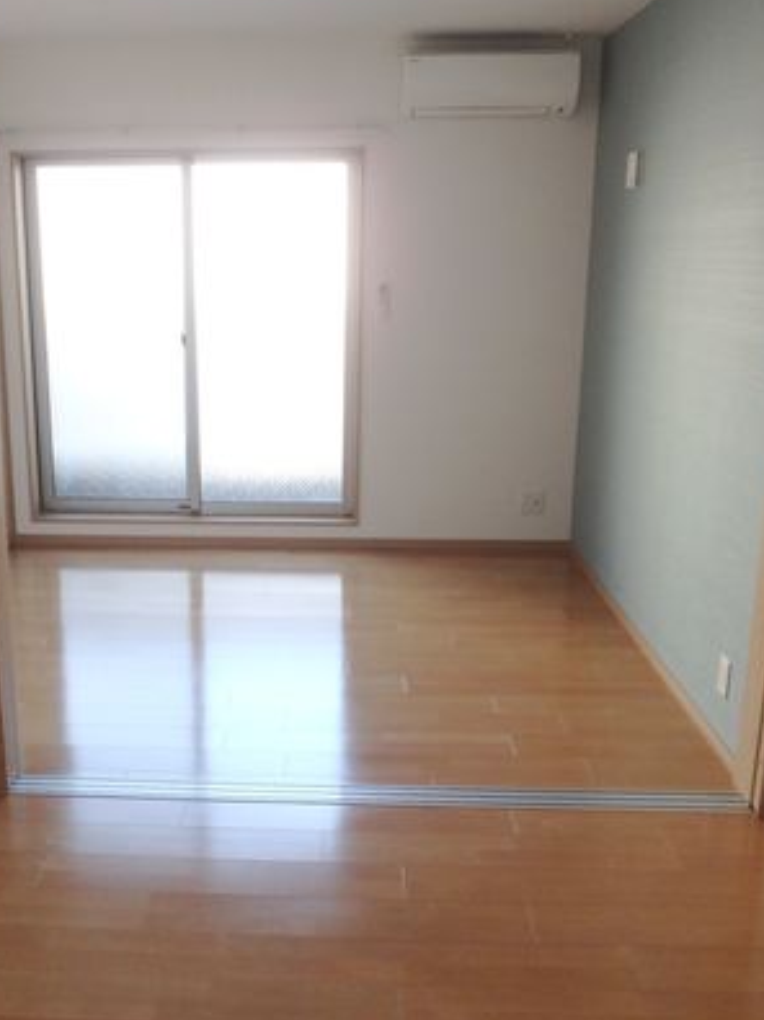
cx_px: 253
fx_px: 1001
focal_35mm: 34
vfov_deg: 54.0
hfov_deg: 41.2
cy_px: 496
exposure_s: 1/30
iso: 250
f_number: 3.5
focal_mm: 3.7
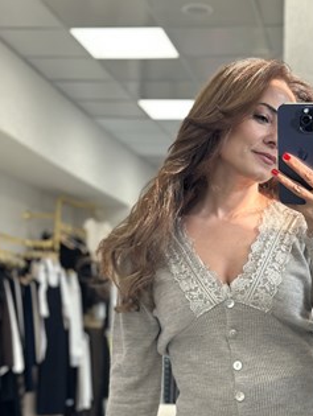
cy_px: 288
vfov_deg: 25.1
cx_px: 240
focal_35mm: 77
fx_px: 926
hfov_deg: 19.0
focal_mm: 6.86
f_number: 1.78
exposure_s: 1/212
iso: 80
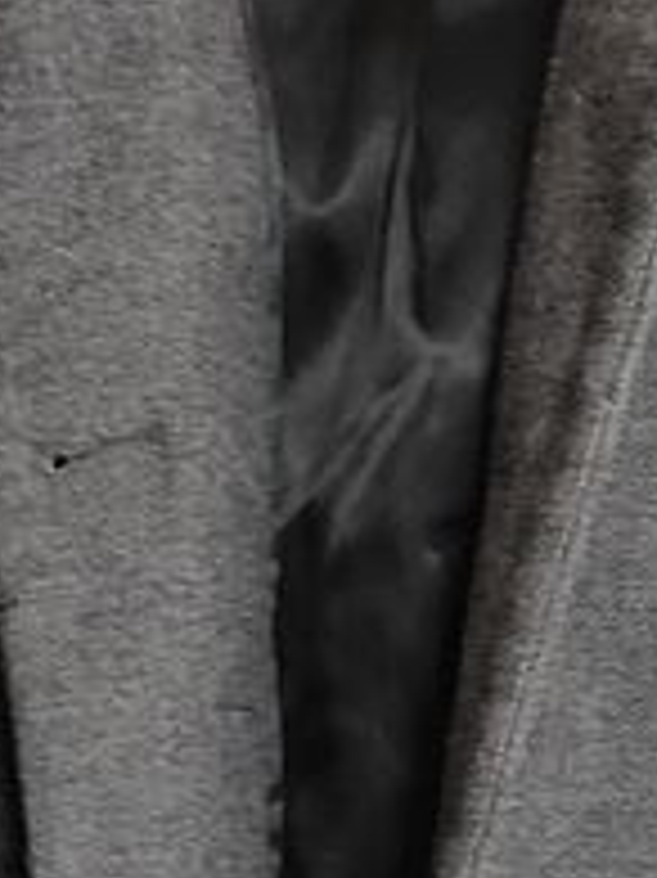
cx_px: 320
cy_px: 720
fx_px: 2989
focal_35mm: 118
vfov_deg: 16.6
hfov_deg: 12.5
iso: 1036
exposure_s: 1/33
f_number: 1.88
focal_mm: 5.59
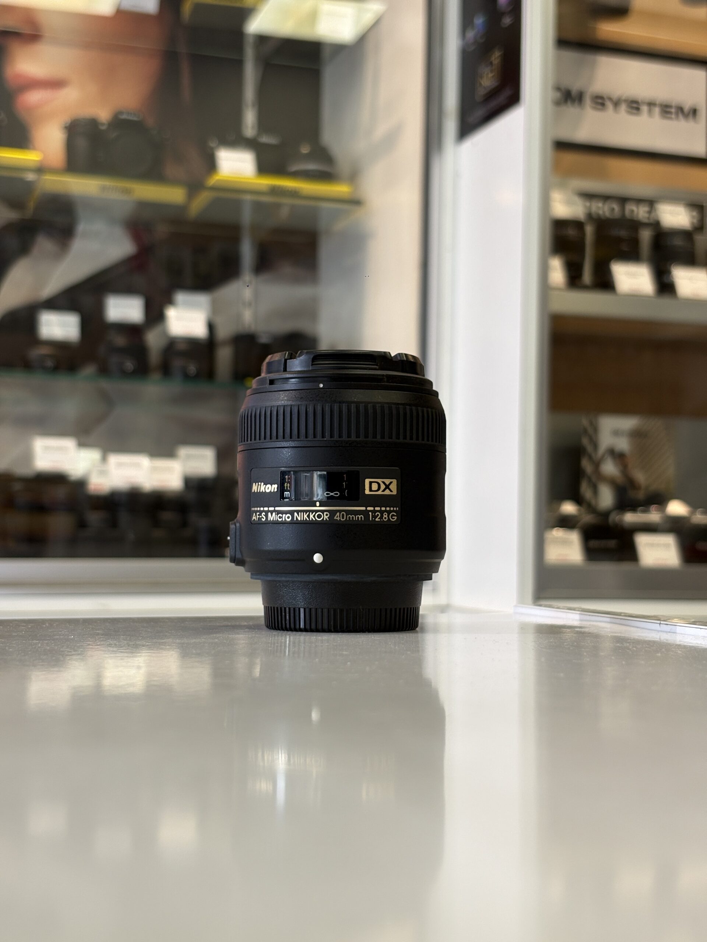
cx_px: 354
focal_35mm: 52
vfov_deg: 36.8
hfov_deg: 28.0
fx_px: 1416
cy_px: 471
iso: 40
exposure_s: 1/100
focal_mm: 5.96
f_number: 1.6
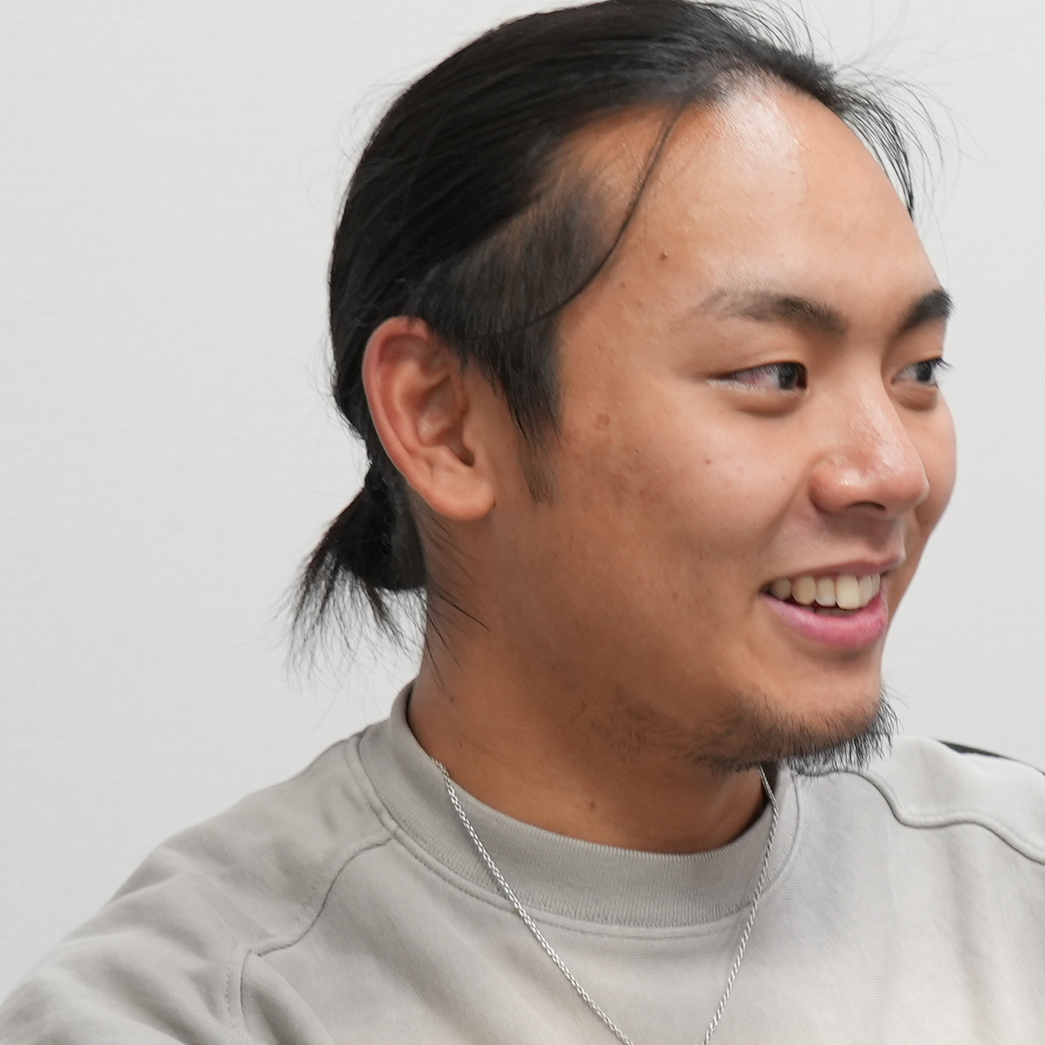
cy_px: 716
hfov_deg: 12.9
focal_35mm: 133
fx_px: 4543
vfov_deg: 13.1
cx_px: 1181
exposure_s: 1/60
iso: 500
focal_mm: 35
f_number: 4
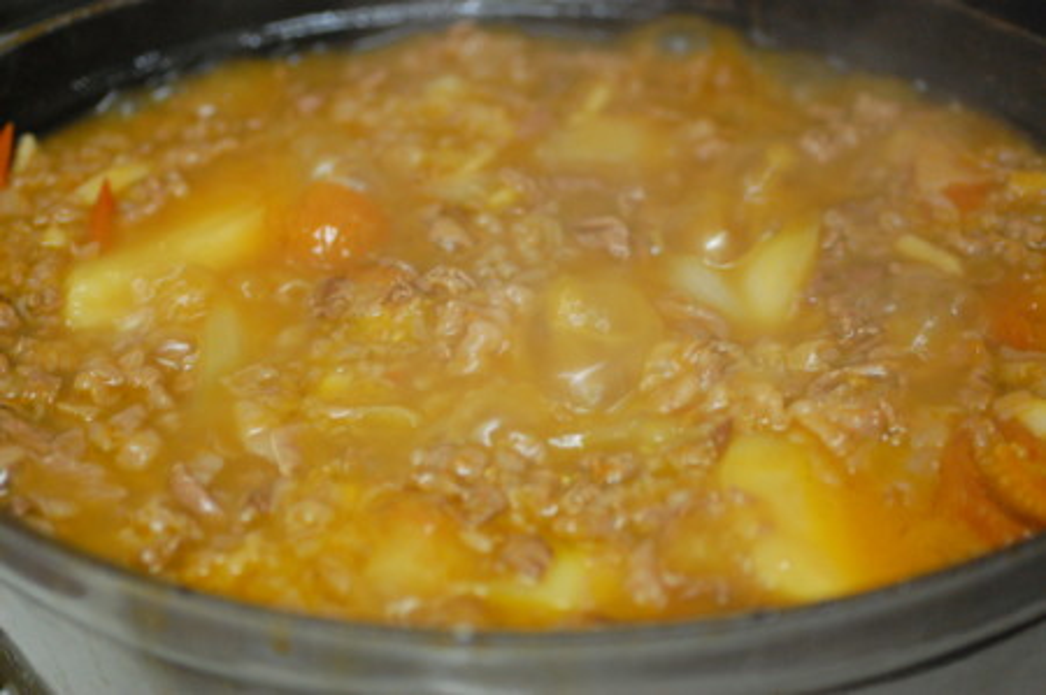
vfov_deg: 18.1
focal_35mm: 75
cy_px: 348
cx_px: 523
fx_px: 2177
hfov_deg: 27.0
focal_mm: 50
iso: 1600
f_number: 2.8
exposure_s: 1/30
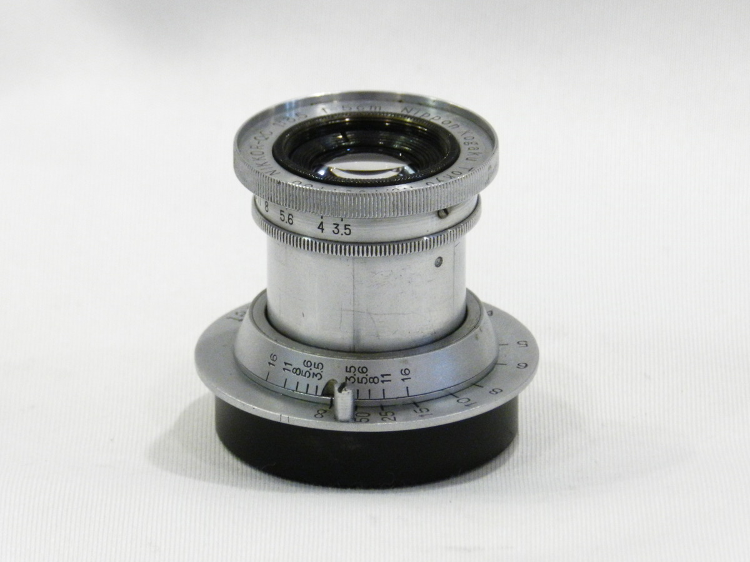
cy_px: 281
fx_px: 8060
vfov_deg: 4.0
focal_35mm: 372
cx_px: 375
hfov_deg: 5.3
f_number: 5.6
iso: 800
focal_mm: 66.1
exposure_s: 1/80
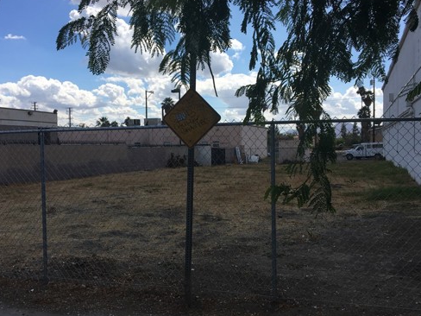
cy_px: 167
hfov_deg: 49.0
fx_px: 462
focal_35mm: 38
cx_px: 203
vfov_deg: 37.7
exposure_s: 1/1972
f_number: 2.2
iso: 25
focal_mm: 4.15
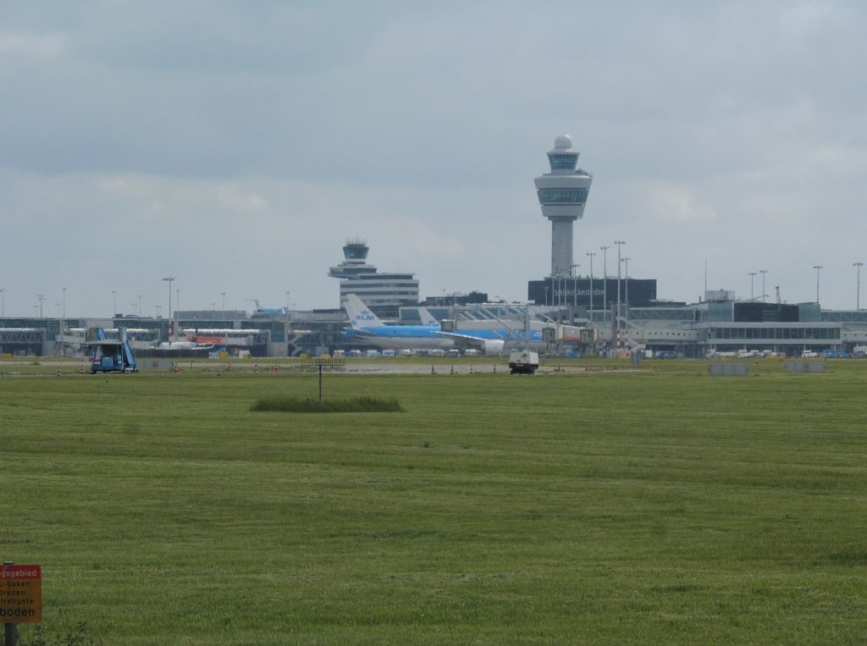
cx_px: 434
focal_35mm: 214
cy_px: 323
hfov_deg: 9.3
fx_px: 5347
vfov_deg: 6.9
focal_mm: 38.2
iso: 100
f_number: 7.1
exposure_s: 1/500
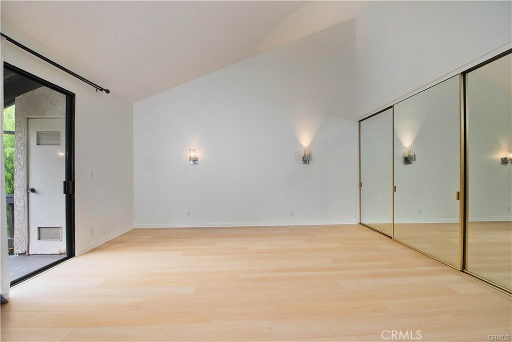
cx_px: 256
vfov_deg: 81.2
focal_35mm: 14
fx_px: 199
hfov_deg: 104.2
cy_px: 171
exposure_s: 1/125
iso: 400
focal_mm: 14
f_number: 6.3
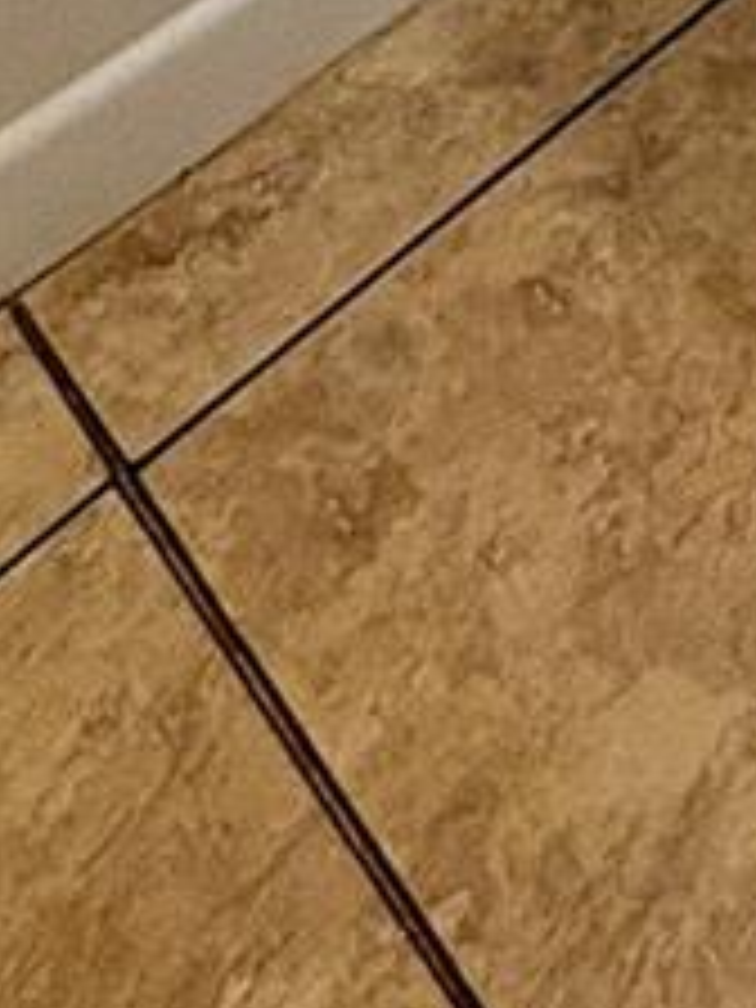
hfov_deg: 18.9
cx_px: 832
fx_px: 2184
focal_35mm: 75
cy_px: -1516
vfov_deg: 14.4
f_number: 2.2
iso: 125
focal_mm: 2.22
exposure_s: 1/120
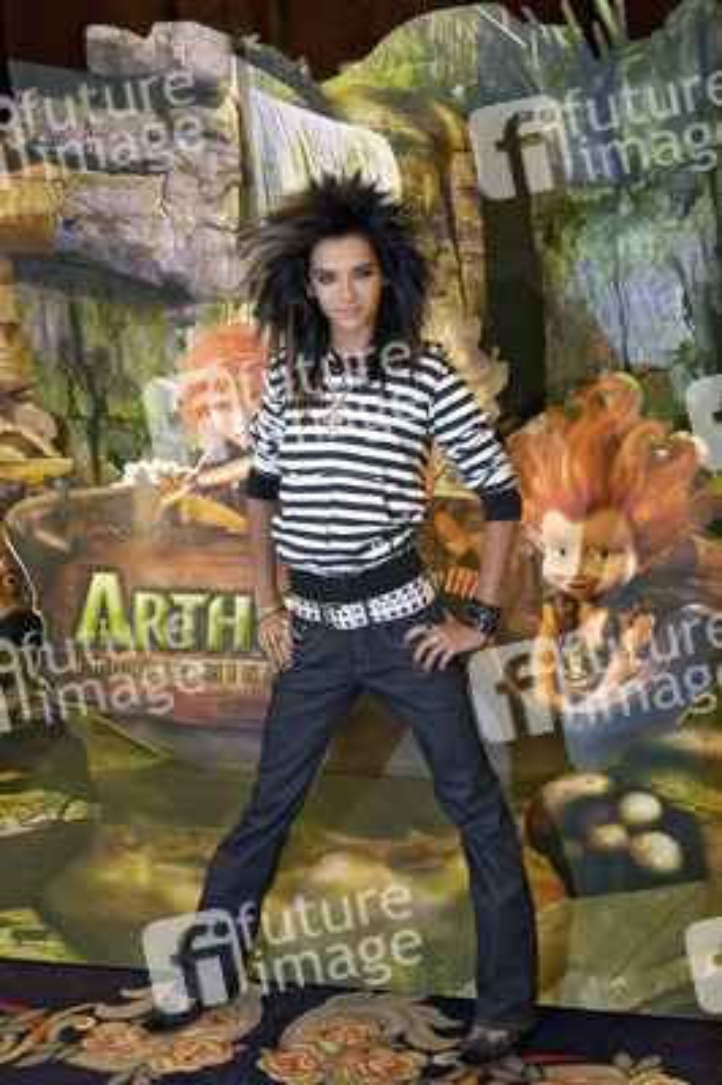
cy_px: 542
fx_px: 2170
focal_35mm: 72
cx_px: 361
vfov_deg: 28.1
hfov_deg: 18.9
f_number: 4.5
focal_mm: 48
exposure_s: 1/40
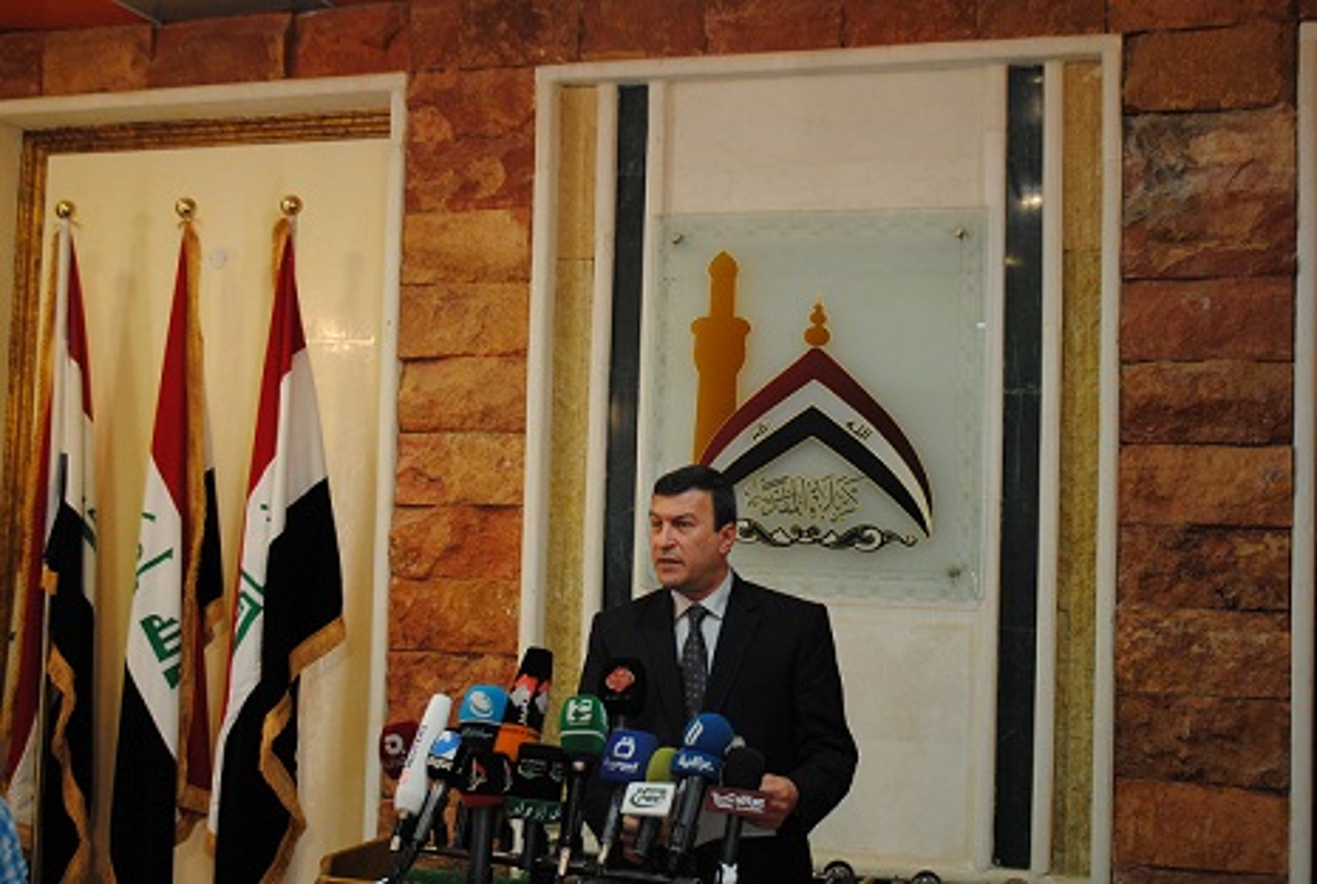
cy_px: 442
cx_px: 658
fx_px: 1759
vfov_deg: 28.2
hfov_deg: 41.0
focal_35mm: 48
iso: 400
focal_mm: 32
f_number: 4.8
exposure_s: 1/10
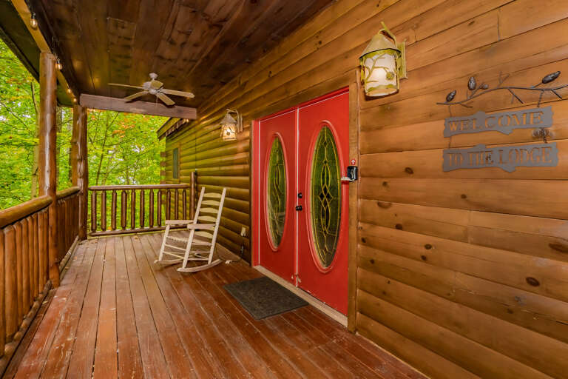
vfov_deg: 73.7
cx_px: 284
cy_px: 190
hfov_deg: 96.7
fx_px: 252
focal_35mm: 16
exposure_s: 1/200
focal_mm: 16
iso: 800
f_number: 7.1
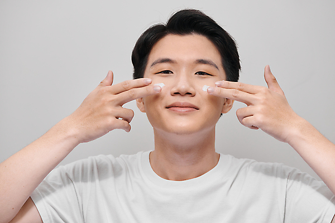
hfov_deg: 19.5
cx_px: 168
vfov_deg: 13.0
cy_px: 112
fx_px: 977
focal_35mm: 105
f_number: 6.3
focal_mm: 105
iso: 200
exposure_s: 1/125
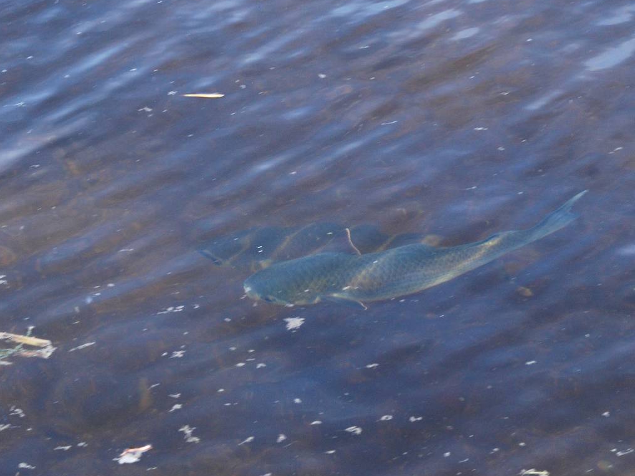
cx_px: 286
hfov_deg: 10.1
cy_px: 245
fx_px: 3577
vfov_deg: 7.6
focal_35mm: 195
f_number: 9
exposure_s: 1/125
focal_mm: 86
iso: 400
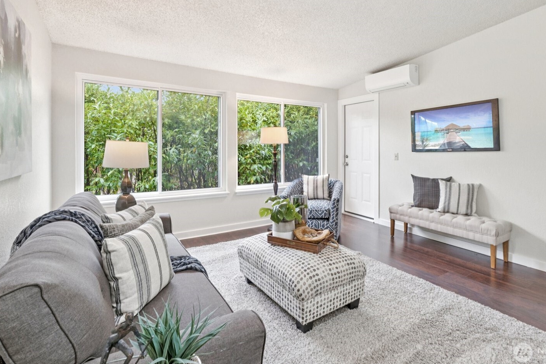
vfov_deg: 66.9
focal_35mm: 18
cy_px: 149
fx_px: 273
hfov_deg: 90.0
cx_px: 280
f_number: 9
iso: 250
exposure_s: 1/3.33
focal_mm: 10
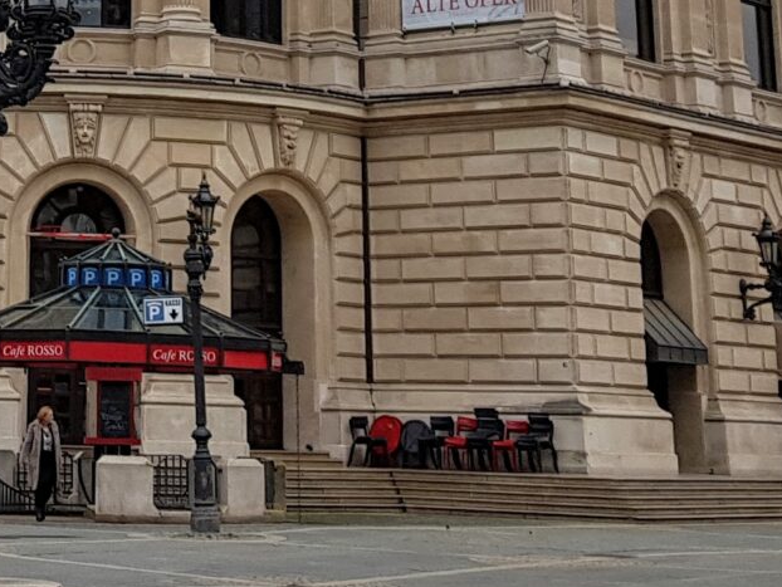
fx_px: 2418
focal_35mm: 107
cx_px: 106
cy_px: -324
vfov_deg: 13.0
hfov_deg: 18.1
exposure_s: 1/566
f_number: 1.7
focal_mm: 4.2
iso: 40
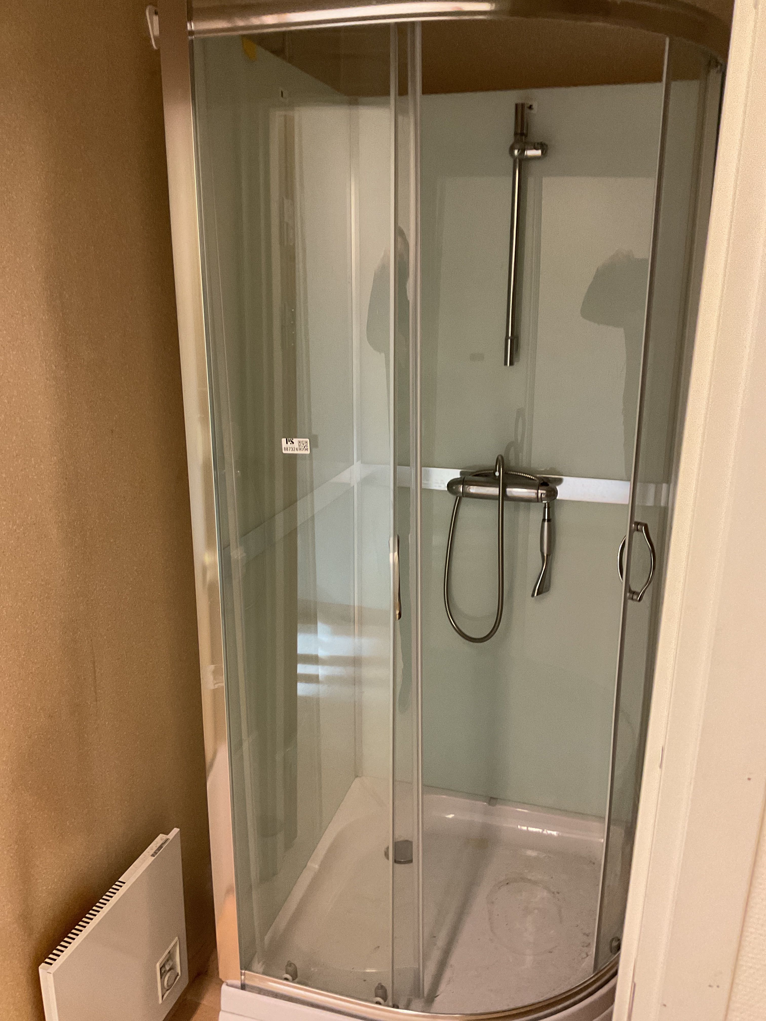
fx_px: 855
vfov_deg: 61.7
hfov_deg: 48.2
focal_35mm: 29
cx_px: 383
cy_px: 510
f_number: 1.8
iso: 200
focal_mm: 3
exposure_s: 1/50
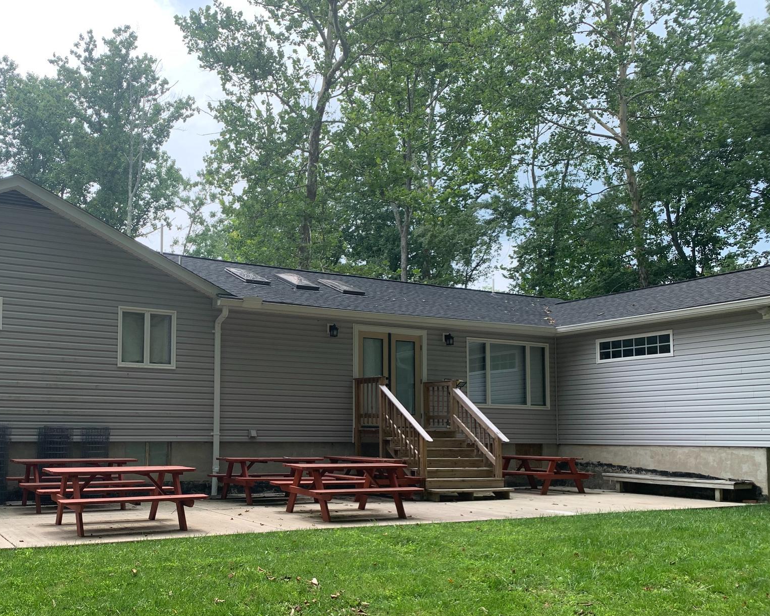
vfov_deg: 43.1
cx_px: 266
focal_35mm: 34
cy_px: 370
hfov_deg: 52.0
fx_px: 775
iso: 25
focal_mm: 4.25
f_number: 1.8
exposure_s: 1/743
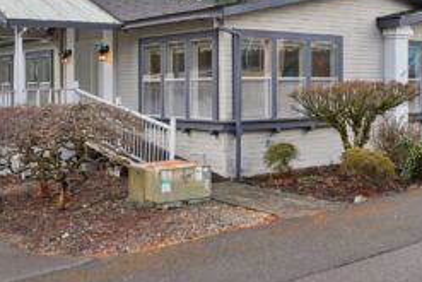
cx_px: 258
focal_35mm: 55
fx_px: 645
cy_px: 74
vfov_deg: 24.4
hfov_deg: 36.1
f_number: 8
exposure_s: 1/125
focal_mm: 23
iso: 160
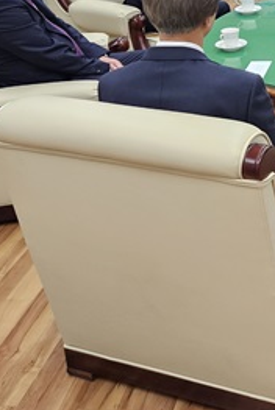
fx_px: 674
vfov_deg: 32.7
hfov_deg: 21.1
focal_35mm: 59
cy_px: 68
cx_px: 348
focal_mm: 5.4
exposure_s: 1/180
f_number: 1.8
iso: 200
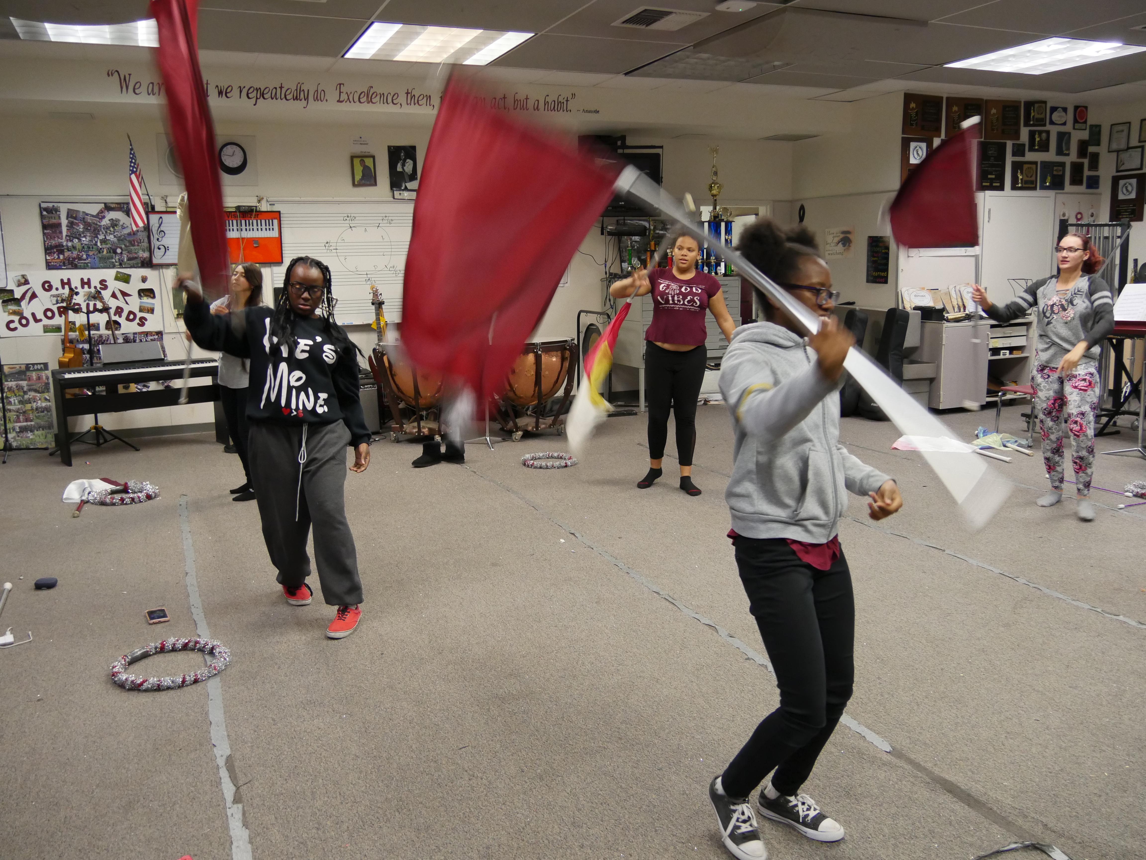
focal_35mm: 28
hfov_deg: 63.4
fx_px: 927
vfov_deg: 49.7
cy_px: 430
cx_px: 573
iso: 1600
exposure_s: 1/60
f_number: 3.5
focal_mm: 14
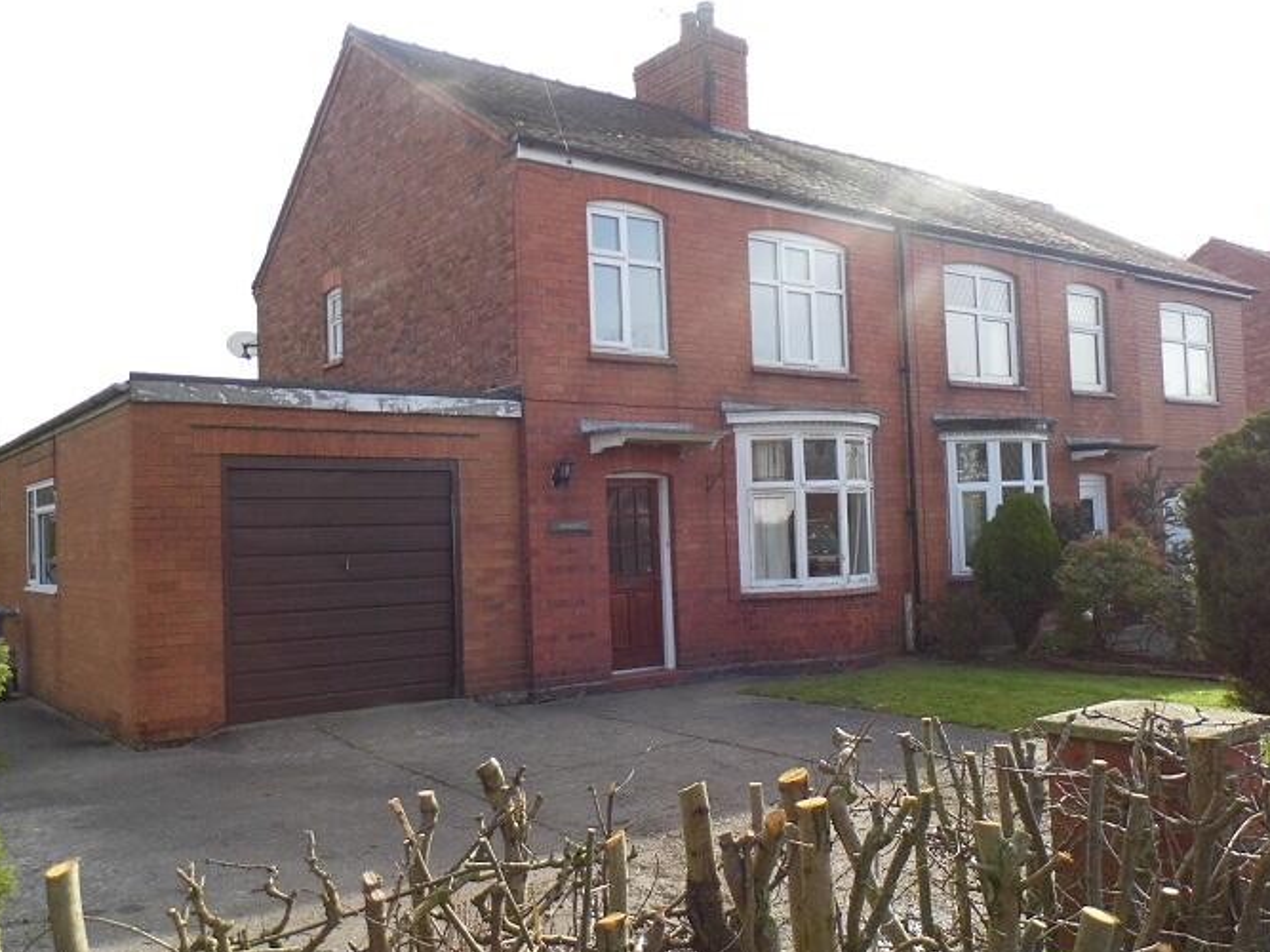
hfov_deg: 59.8
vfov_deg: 46.8
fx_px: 1100
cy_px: 501
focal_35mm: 30
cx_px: 556
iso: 100
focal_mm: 4.5
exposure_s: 1/640
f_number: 3.1
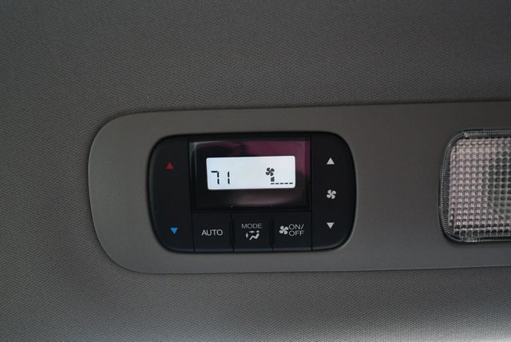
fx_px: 739
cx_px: 256
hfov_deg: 38.2
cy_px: 171
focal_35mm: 52
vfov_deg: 26.0
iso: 800
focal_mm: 26
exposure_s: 1/125
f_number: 4.2
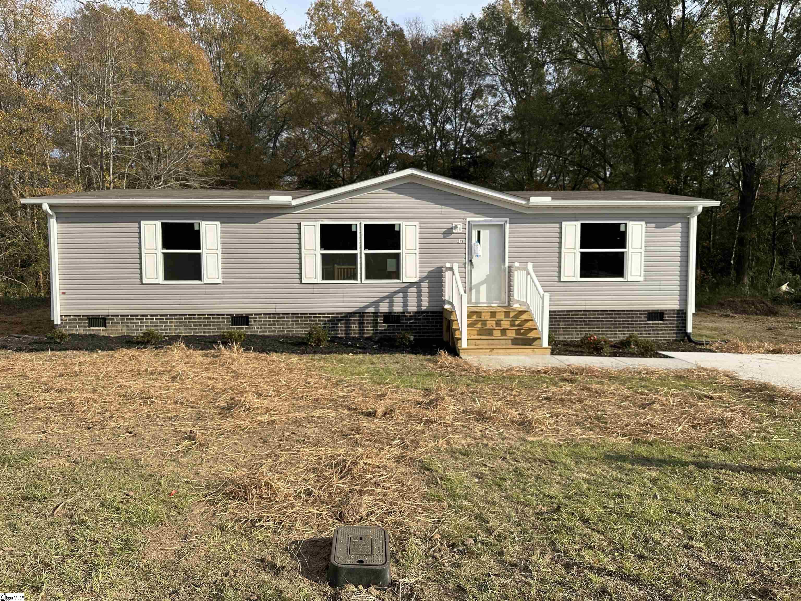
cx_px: 400
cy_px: 300
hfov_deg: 71.6
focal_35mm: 24
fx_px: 555
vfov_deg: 56.8
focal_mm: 6.86
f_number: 1.78
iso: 80
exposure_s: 1/4762
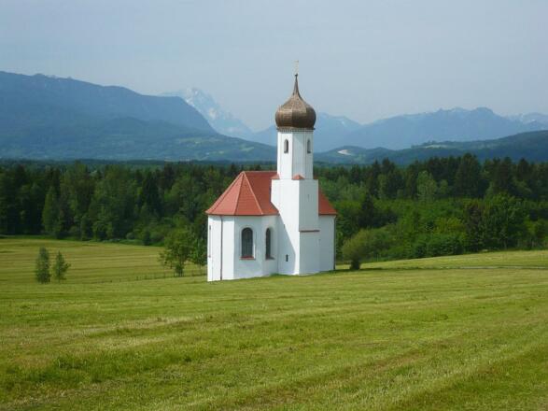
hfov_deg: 19.6
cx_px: 274
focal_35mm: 100
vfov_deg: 14.8
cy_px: 206
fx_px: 1583
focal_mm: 16.4
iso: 100
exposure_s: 1/640
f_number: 5.6
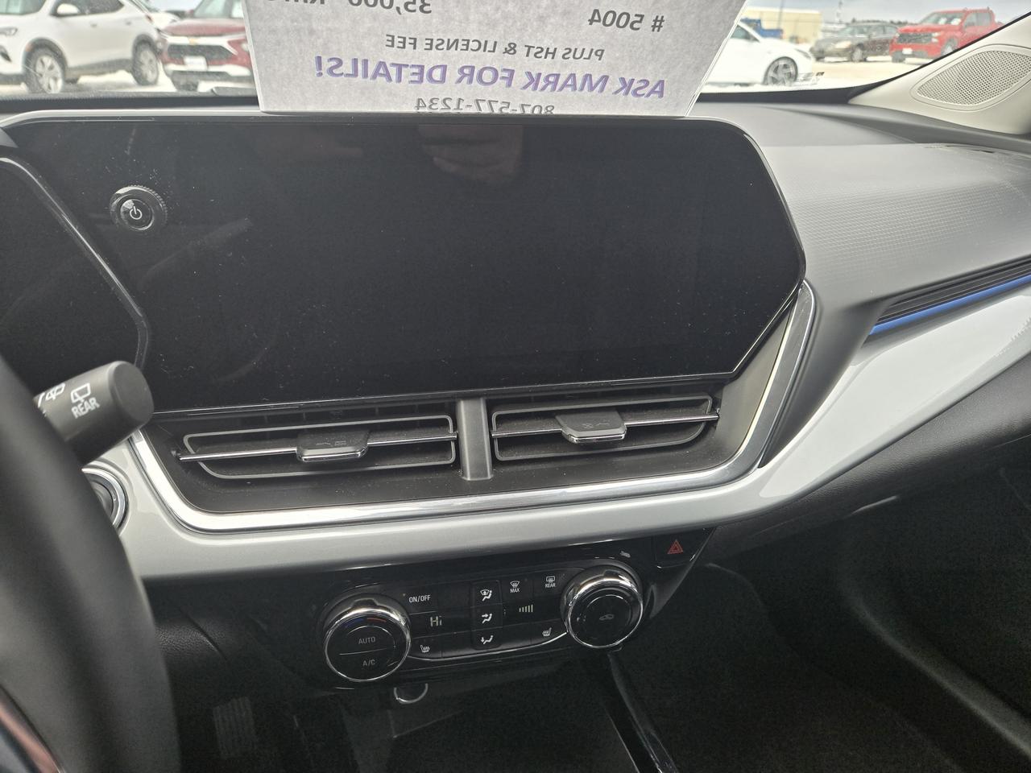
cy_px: 386
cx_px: 516
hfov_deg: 73.9
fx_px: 685
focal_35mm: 23
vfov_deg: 58.9
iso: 32
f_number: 1.8
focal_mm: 5.4
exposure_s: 1/180
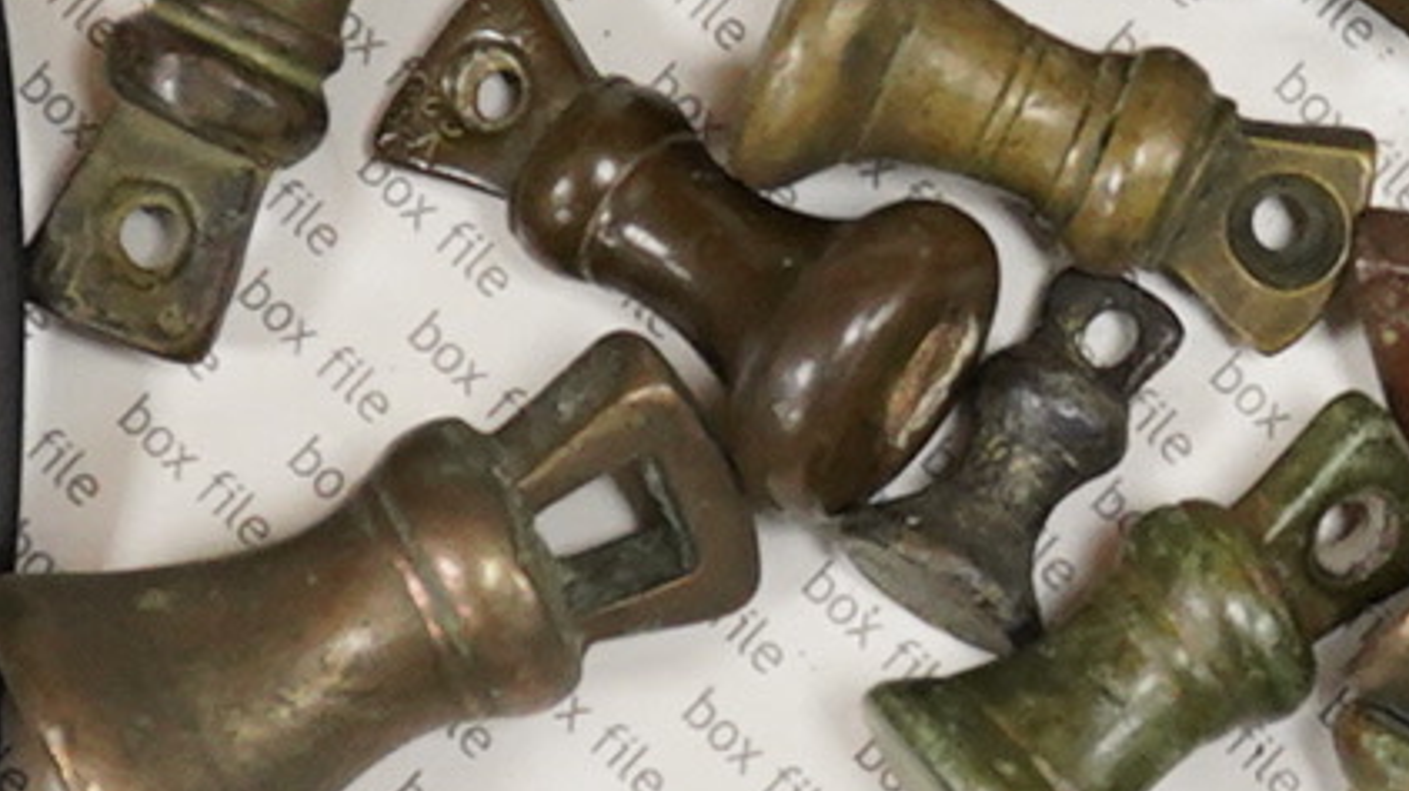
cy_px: 270
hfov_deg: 9.7
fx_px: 8216
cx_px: 1359
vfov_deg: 5.5
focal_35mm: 220
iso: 2500
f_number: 8
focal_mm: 30
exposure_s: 1/125
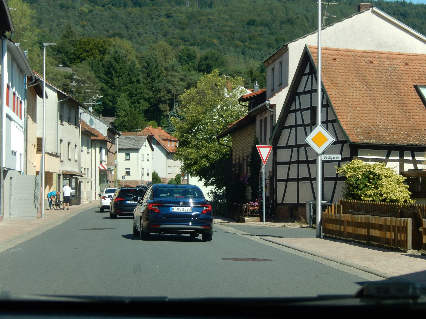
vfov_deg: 15.6
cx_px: 213
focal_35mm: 95
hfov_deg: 20.7
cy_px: 160
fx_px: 1169
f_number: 5.2
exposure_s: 1/500
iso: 125
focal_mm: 17
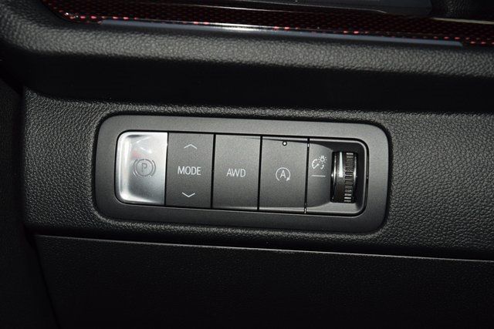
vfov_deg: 18.2
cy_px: 164
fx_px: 1029
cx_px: 247
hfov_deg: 27.0
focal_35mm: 75
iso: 100
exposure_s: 1/60
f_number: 8
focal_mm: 50
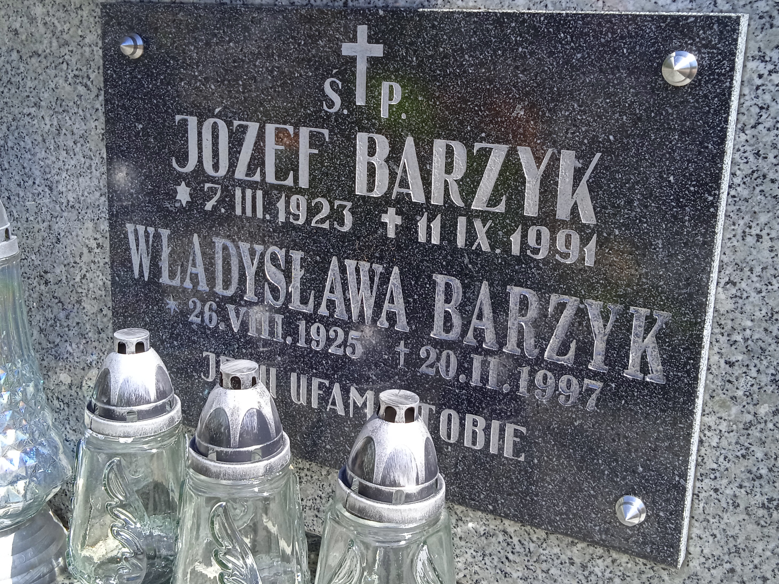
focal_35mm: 40
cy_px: 279
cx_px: 388
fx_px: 900
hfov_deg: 46.8
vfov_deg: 36.0
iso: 112
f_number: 2.2
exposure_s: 1/390
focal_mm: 3.43
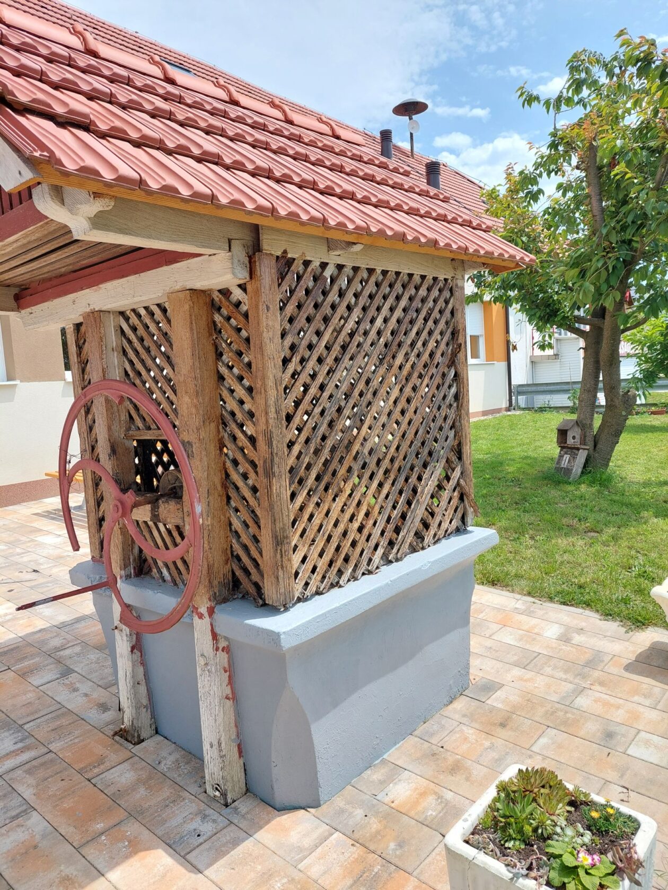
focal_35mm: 25
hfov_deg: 54.9
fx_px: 643
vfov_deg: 69.4
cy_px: 445
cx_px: 334
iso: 40
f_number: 1.8
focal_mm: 5.23
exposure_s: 1/1324
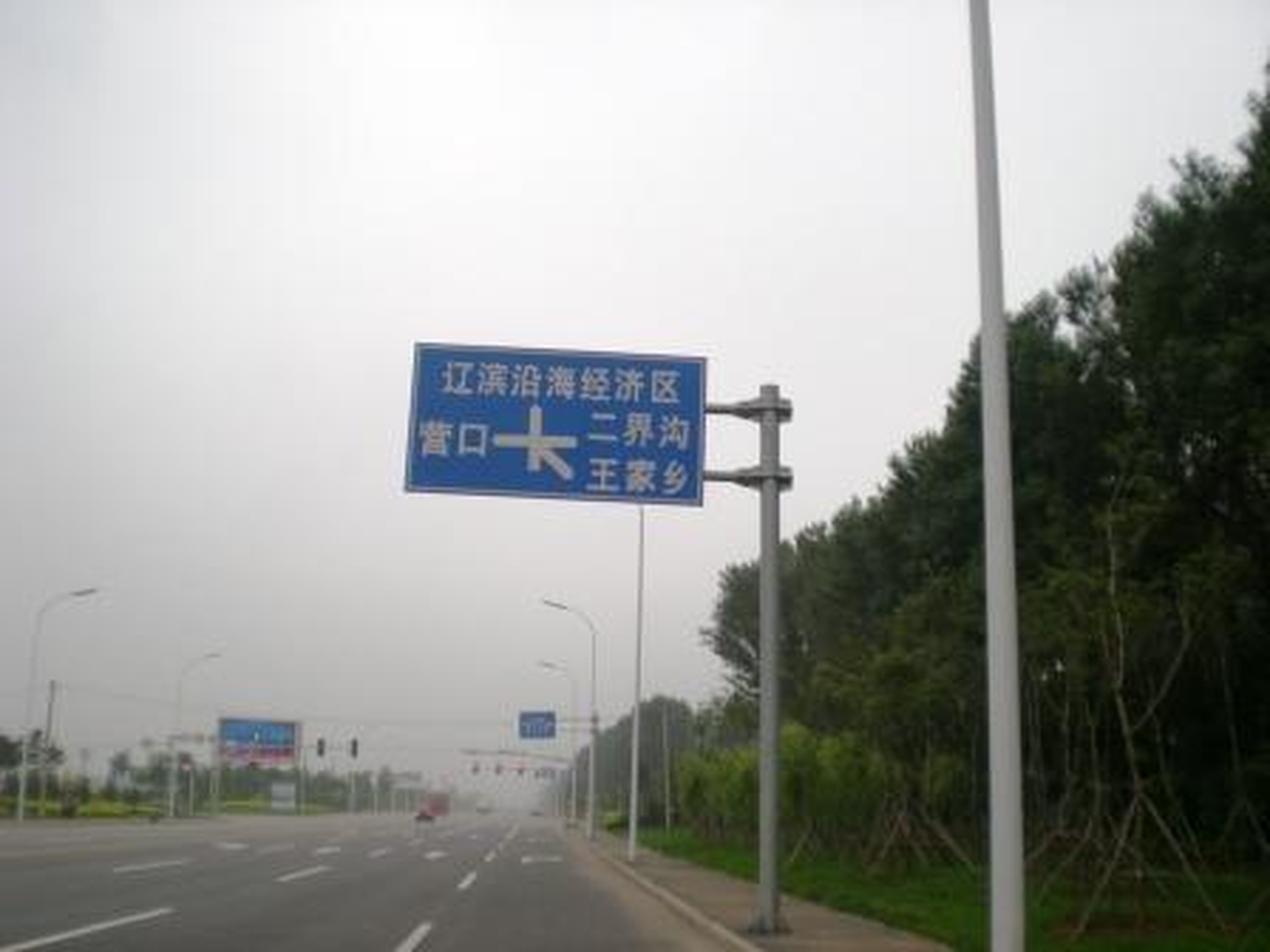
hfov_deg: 49.0
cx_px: 635
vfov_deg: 37.7
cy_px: 476
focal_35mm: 38
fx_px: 1394
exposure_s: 1/146
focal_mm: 6.3
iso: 50
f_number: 3.1
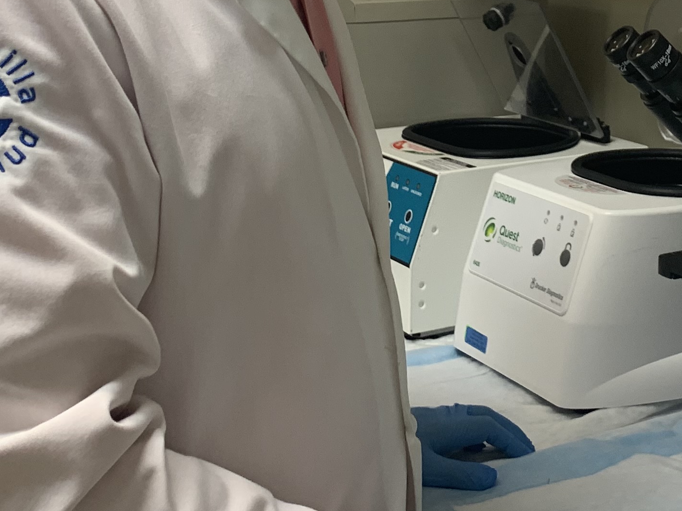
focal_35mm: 74
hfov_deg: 25.7
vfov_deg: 19.2
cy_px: -19
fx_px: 1458
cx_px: 584
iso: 80
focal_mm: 4.25
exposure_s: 1/60
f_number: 1.8
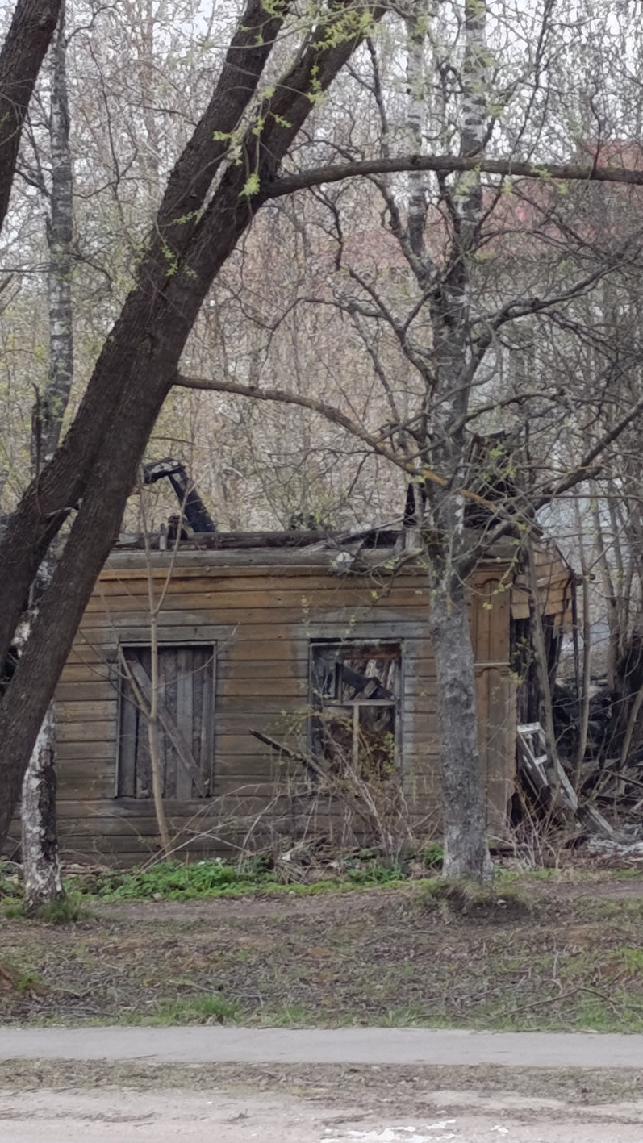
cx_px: 415
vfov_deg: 58.0
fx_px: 1031
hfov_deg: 34.4
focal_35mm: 34
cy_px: 563
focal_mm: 6.14
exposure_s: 1/100
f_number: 1.6
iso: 200
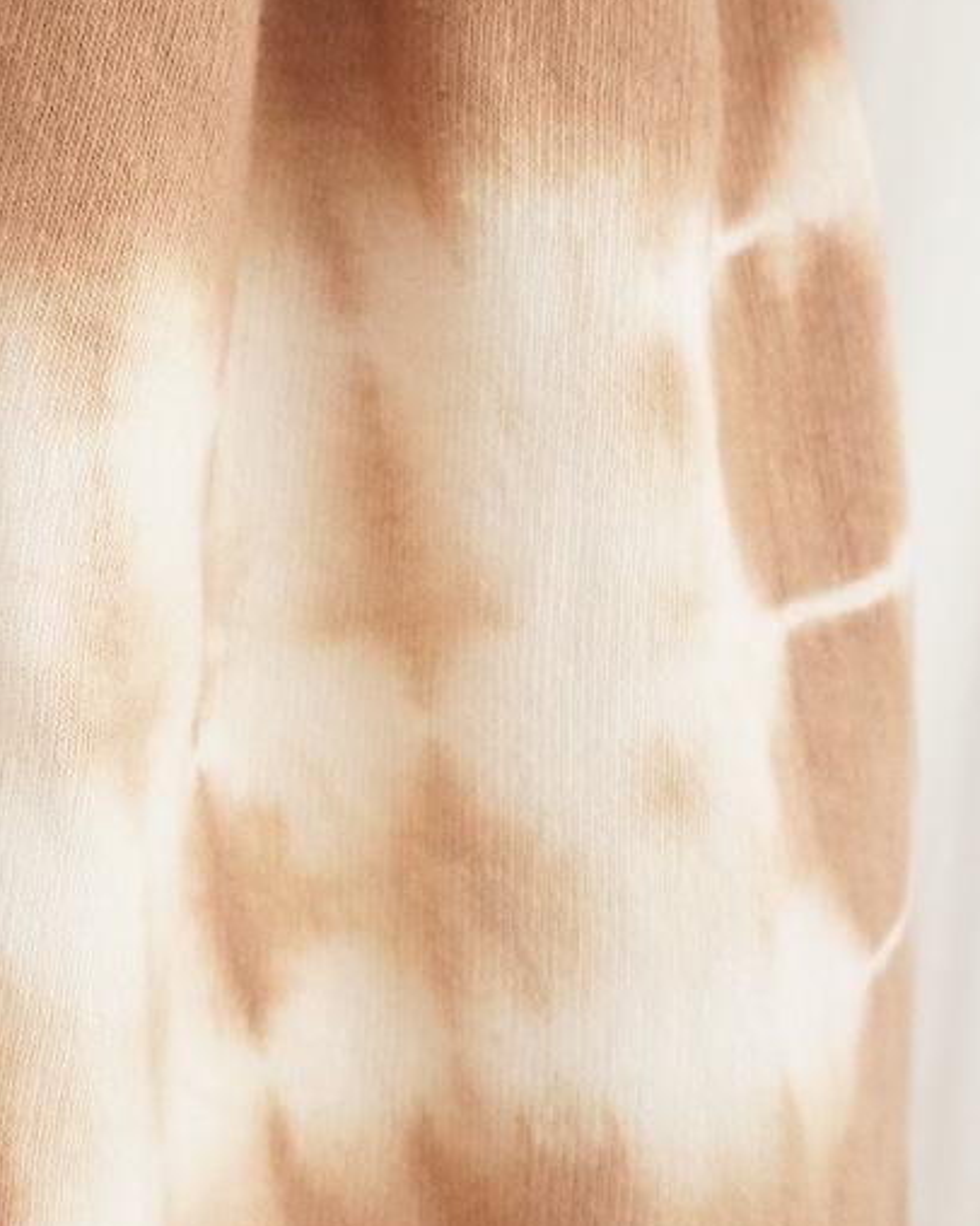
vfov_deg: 30.9
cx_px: 151
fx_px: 2213
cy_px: 695
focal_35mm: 61
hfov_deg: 24.4
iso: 5000
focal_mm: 20
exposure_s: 1/800
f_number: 6.3
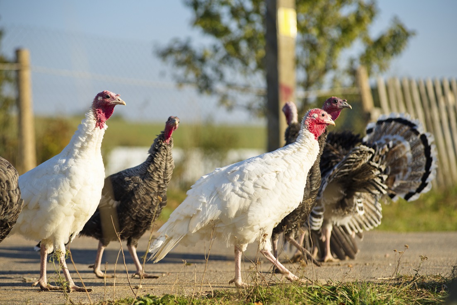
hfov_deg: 15.2
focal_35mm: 135
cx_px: 228
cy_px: 152
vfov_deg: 10.2
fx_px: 1714
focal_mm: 135
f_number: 4.5
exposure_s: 1/640
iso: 100
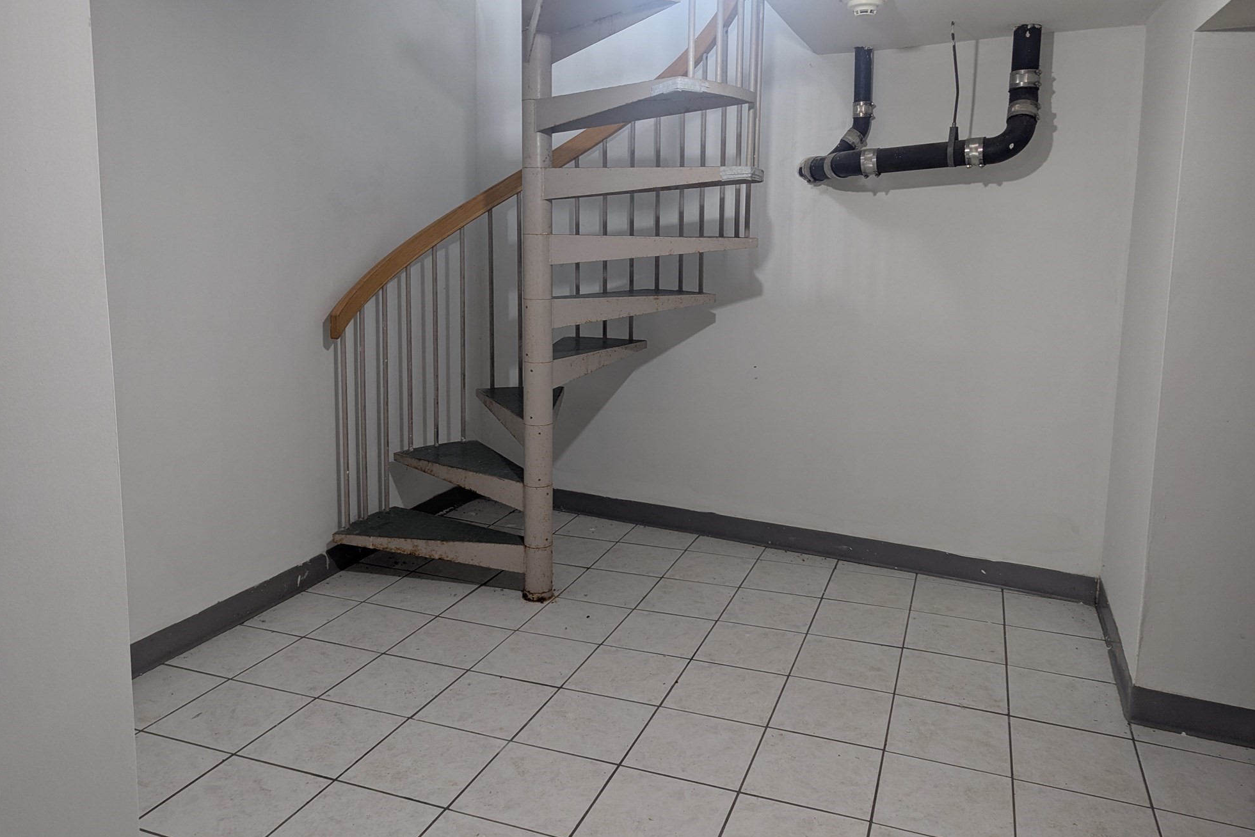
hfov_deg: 69.4
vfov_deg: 49.4
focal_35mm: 26
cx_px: 650
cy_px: 348
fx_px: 906
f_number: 1.85
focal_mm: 6.81
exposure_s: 1/40
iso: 59
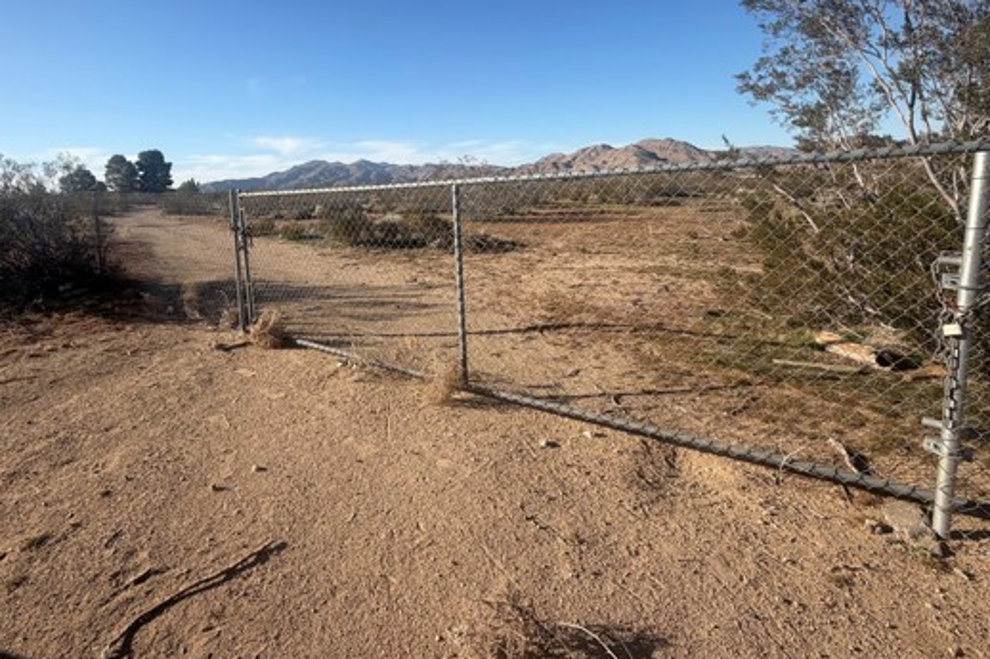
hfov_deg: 89.2
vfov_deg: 65.4
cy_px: 216
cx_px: 413
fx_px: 495
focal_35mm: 18
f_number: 2.2
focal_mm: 2.22
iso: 25
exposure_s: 1/770
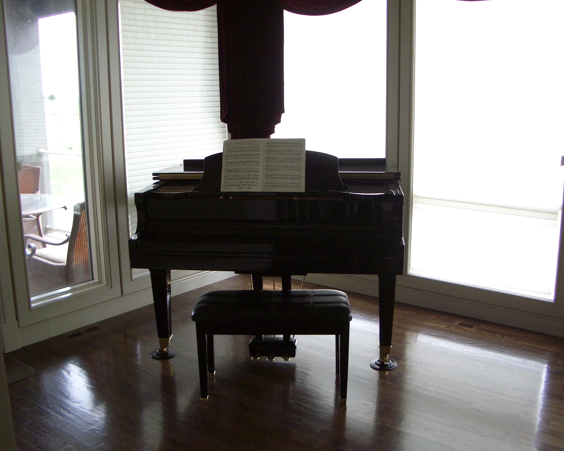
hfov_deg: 49.1
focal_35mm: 37
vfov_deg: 40.1
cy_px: 226
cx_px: 286
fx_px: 618
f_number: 2.6
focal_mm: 5.8
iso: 100
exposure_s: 1/100
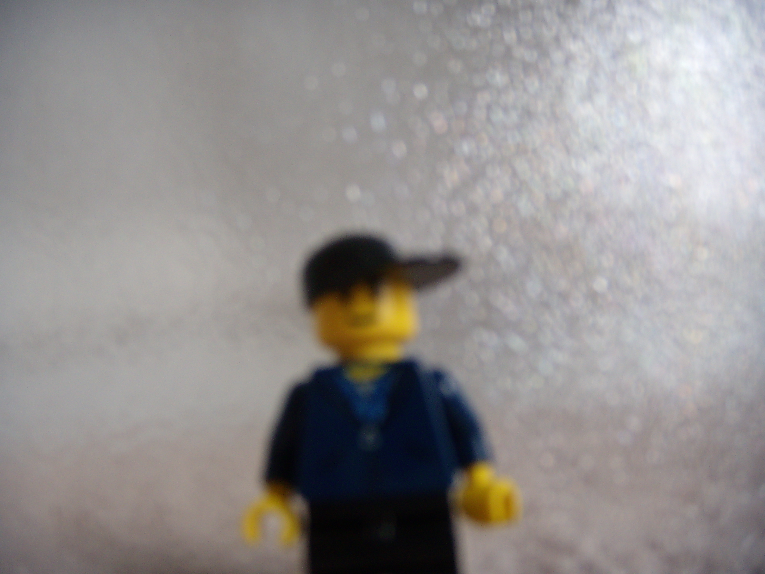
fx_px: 840
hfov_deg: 49.0
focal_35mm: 38
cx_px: 382
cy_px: 287
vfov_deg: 37.7
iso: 100
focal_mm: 6.4
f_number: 3.5
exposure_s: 1/18.4
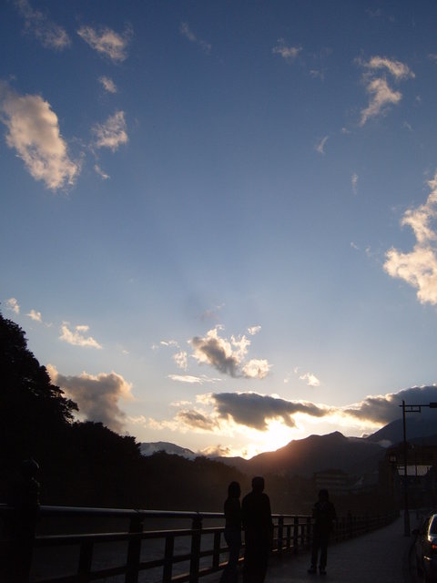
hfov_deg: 38.7
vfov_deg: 50.1
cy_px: 292
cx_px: 218
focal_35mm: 37
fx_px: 623
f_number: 6
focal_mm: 6.2
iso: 63
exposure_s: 1/350
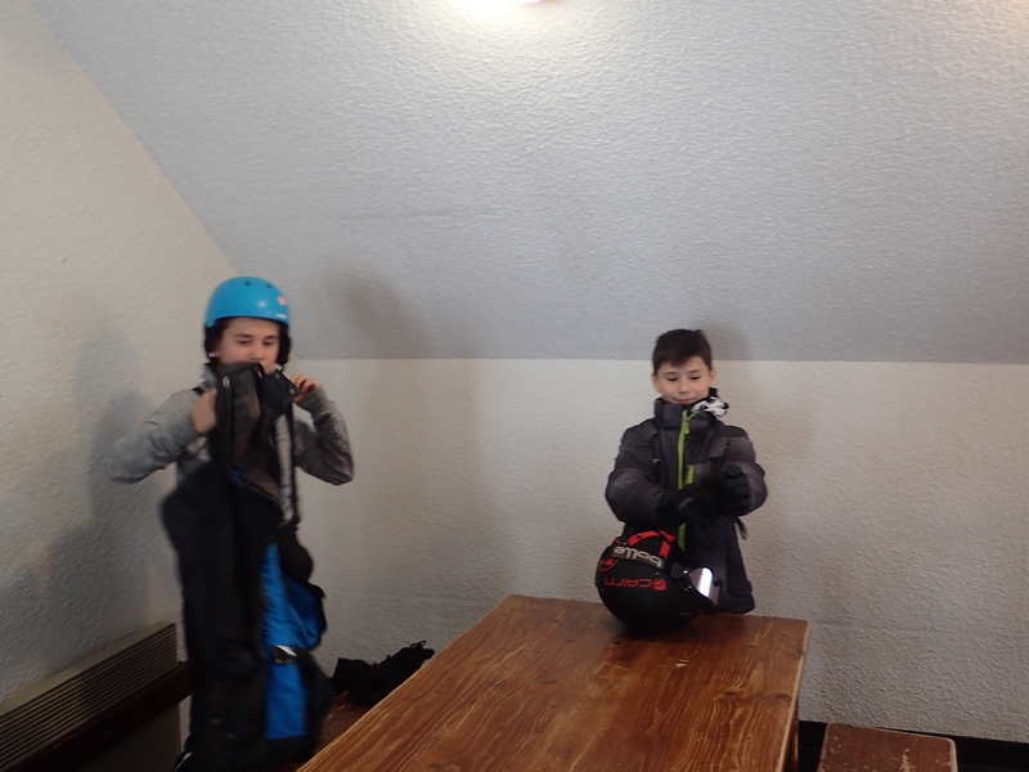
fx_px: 1040
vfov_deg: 40.7
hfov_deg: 52.6
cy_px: 386
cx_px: 514
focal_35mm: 35
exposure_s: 1/40
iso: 250
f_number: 2.6
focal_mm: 6.42
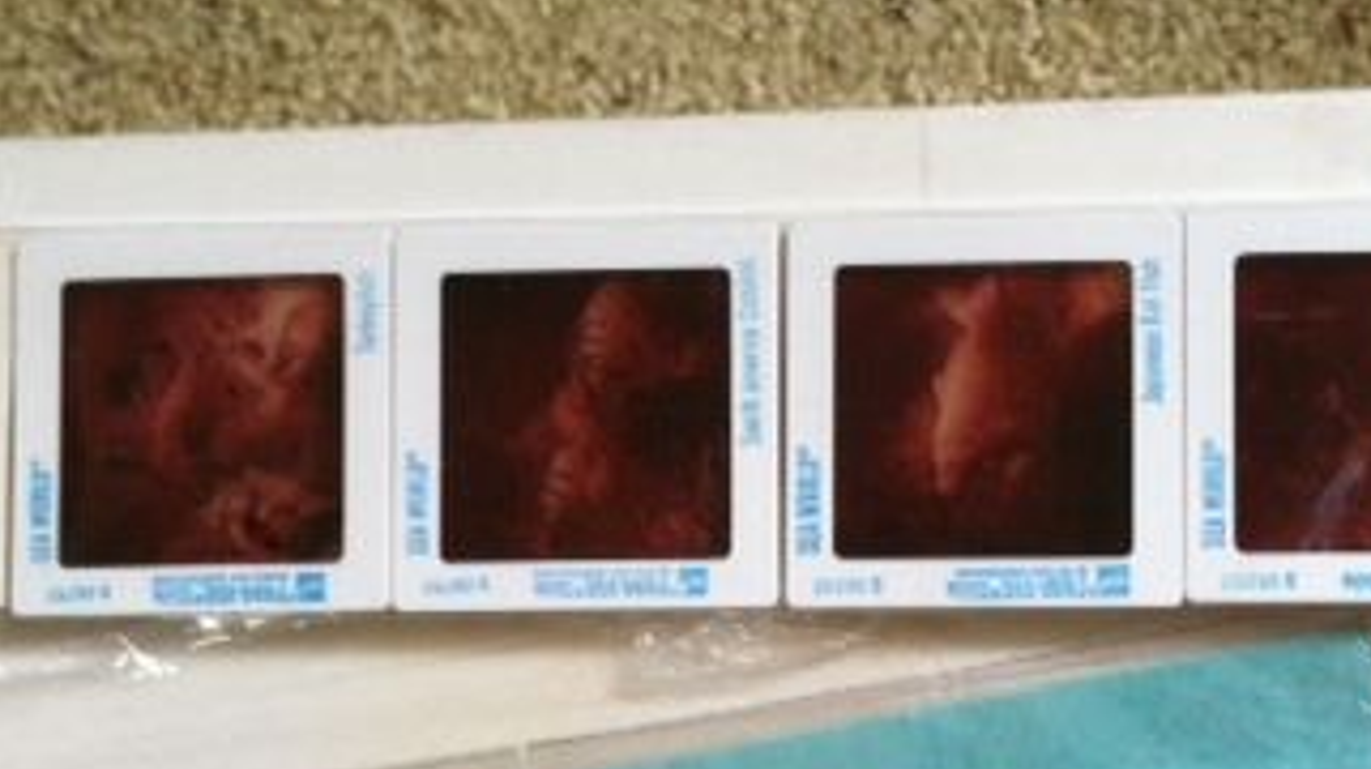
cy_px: 628
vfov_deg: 15.7
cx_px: 811
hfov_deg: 27.8
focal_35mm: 76
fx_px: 2761
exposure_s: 1/15
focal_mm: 3.85
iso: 100
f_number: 2.8
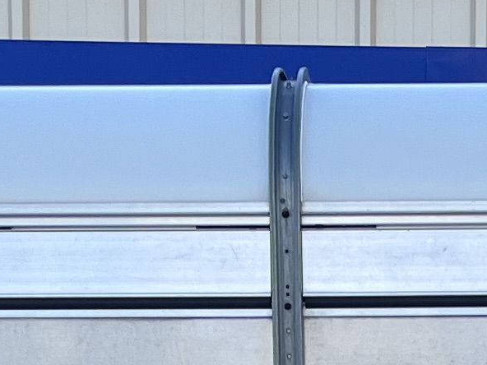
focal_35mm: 177
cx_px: 489
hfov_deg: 11.1
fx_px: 2490
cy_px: 1016
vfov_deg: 7.5
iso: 50
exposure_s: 1/975
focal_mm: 5.1
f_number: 1.6
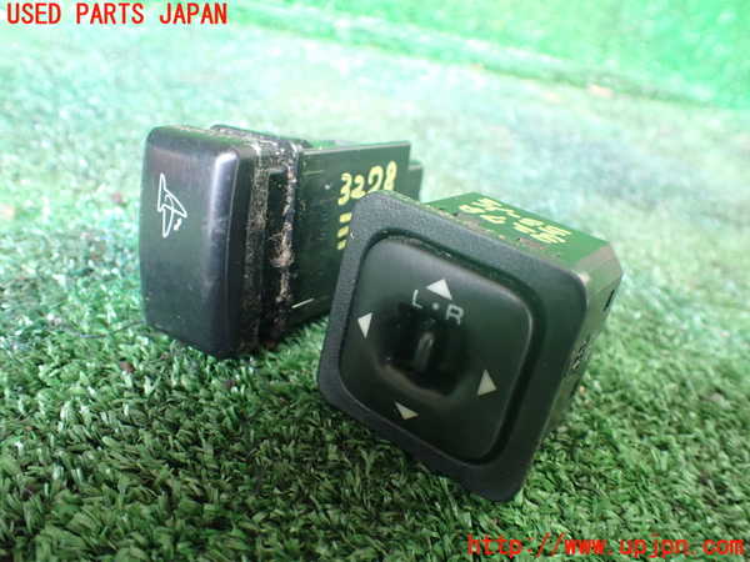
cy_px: 281
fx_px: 650
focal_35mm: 30
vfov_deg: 46.8
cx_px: 375
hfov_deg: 60.0
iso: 800
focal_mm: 5.4
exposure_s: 1/60
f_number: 2.3
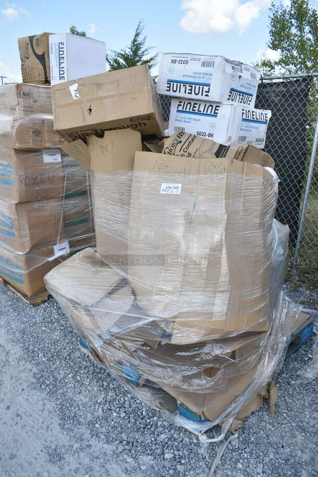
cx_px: 159
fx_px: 357
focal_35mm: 27
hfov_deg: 48.0
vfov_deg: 67.3
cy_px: 238
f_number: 6.3
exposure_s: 1/160
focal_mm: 18
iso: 100
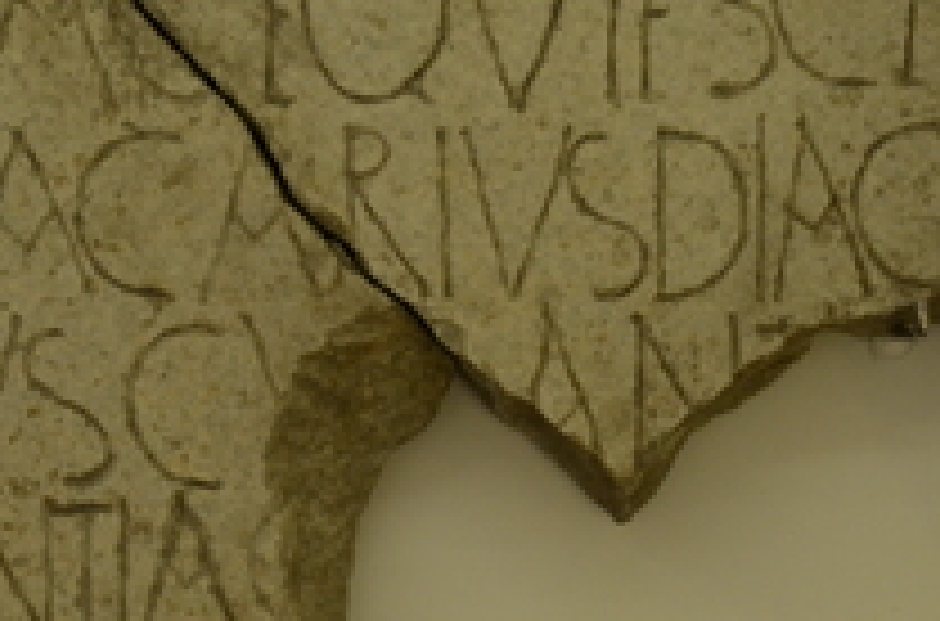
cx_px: 463
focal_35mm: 120
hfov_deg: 17.1
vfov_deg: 11.3
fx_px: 3124
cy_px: 250
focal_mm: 38
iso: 1000
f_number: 4.5
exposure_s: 1/60
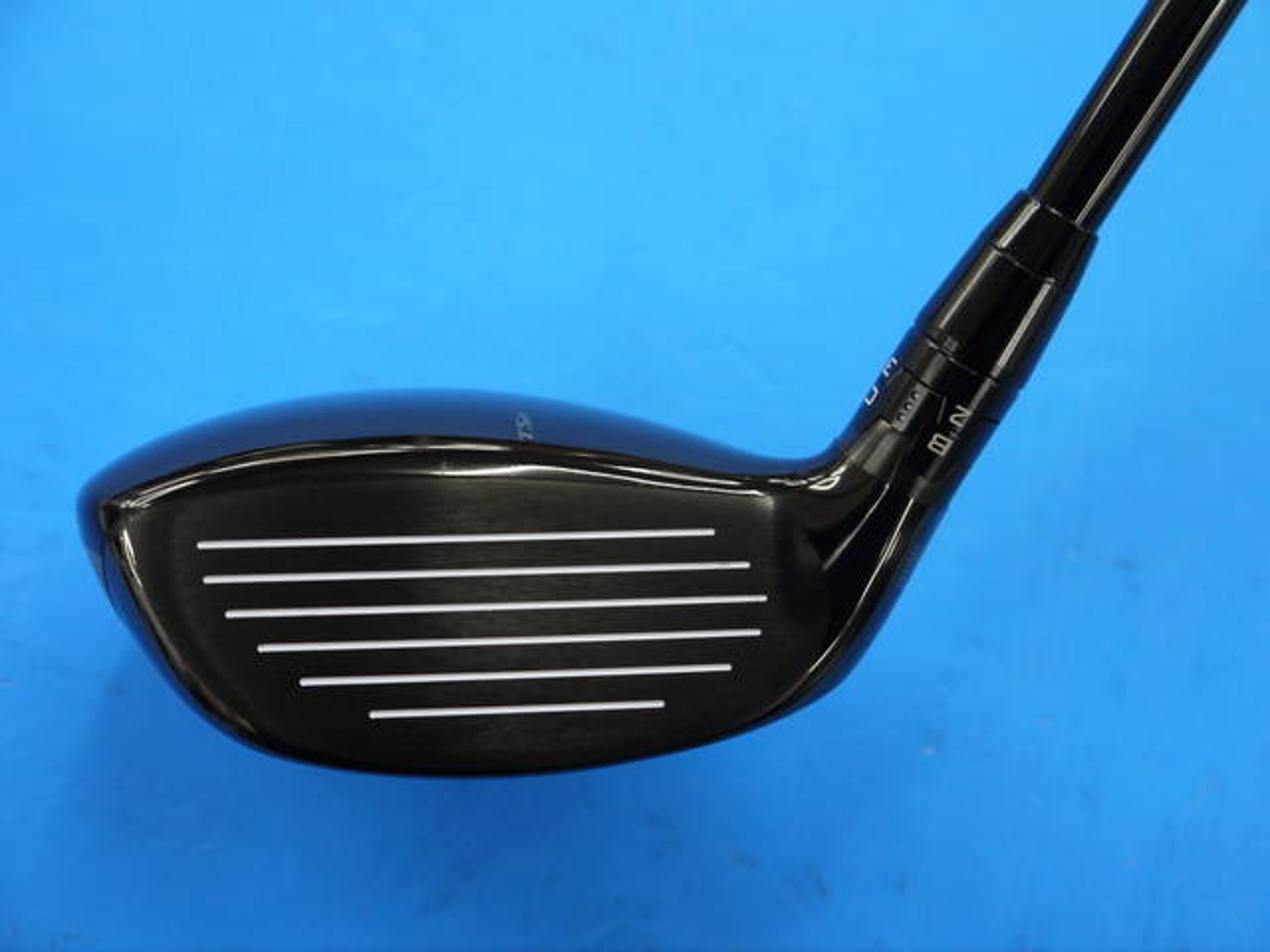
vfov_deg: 25.2
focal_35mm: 58
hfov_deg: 33.2
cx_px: 635
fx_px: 2128
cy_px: 476
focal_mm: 29
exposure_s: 1/125
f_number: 4.9
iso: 800
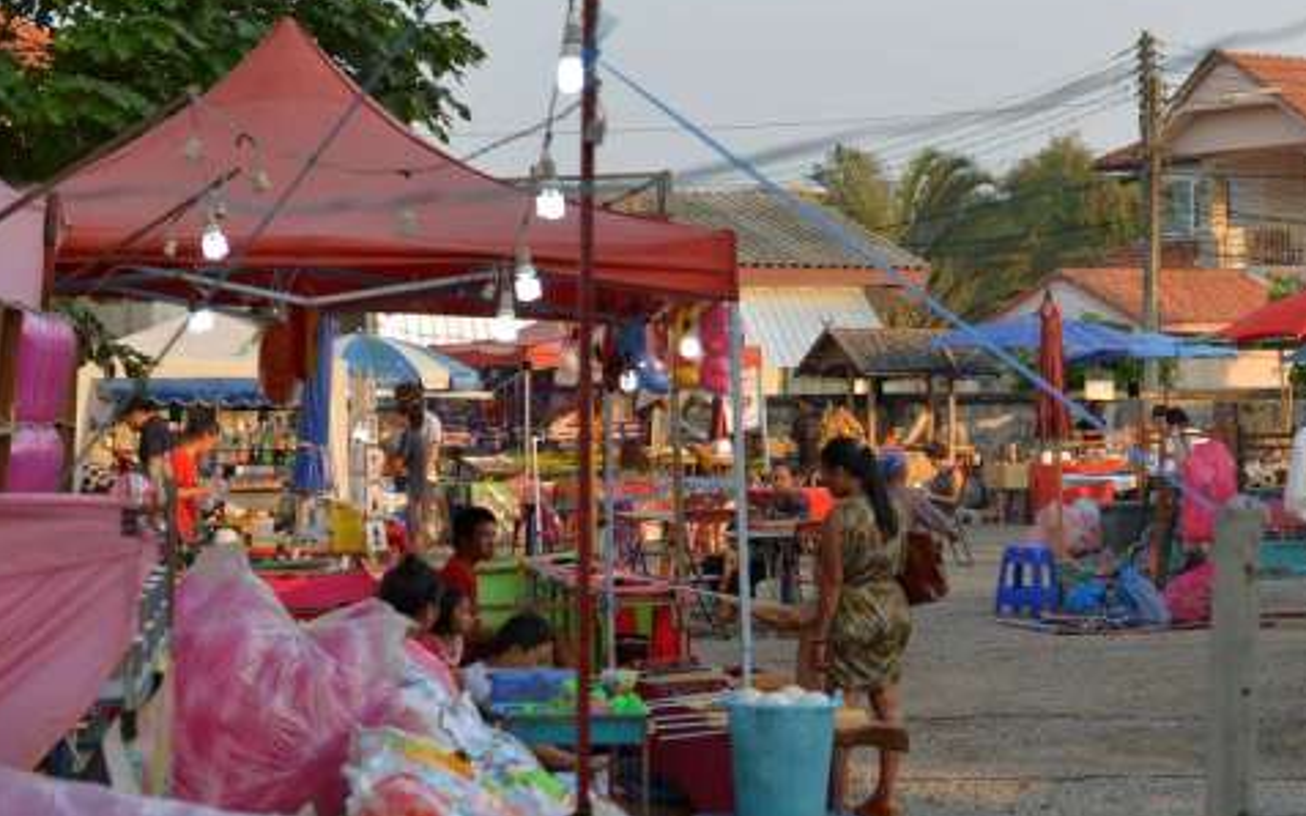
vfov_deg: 13.9
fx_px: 3345
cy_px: 430
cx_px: 1019
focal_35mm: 94
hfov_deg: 21.8
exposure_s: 1/60
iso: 100
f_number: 4
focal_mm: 55
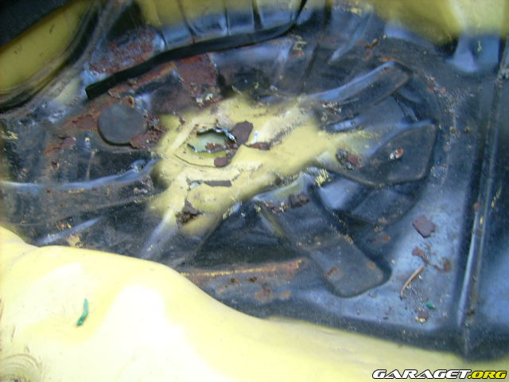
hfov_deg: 52.6
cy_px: 191
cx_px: 254
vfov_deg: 40.7
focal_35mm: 35
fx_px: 515
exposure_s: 1/21
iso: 50
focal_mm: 5.95
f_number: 2.8
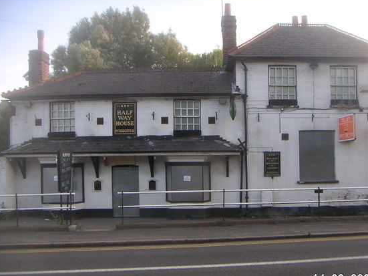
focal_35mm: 43
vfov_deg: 33.6
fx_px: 457
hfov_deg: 43.8
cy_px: 150
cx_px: 198
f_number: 2.8
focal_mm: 4.8
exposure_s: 1/180
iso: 64
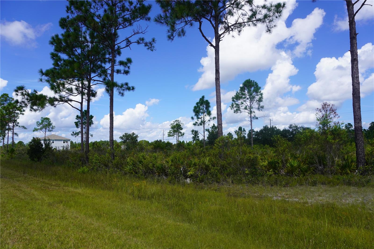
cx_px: 187
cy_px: 124
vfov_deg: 53.1
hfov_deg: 73.8
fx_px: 249
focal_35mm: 24
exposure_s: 1/800
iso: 100
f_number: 5
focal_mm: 16
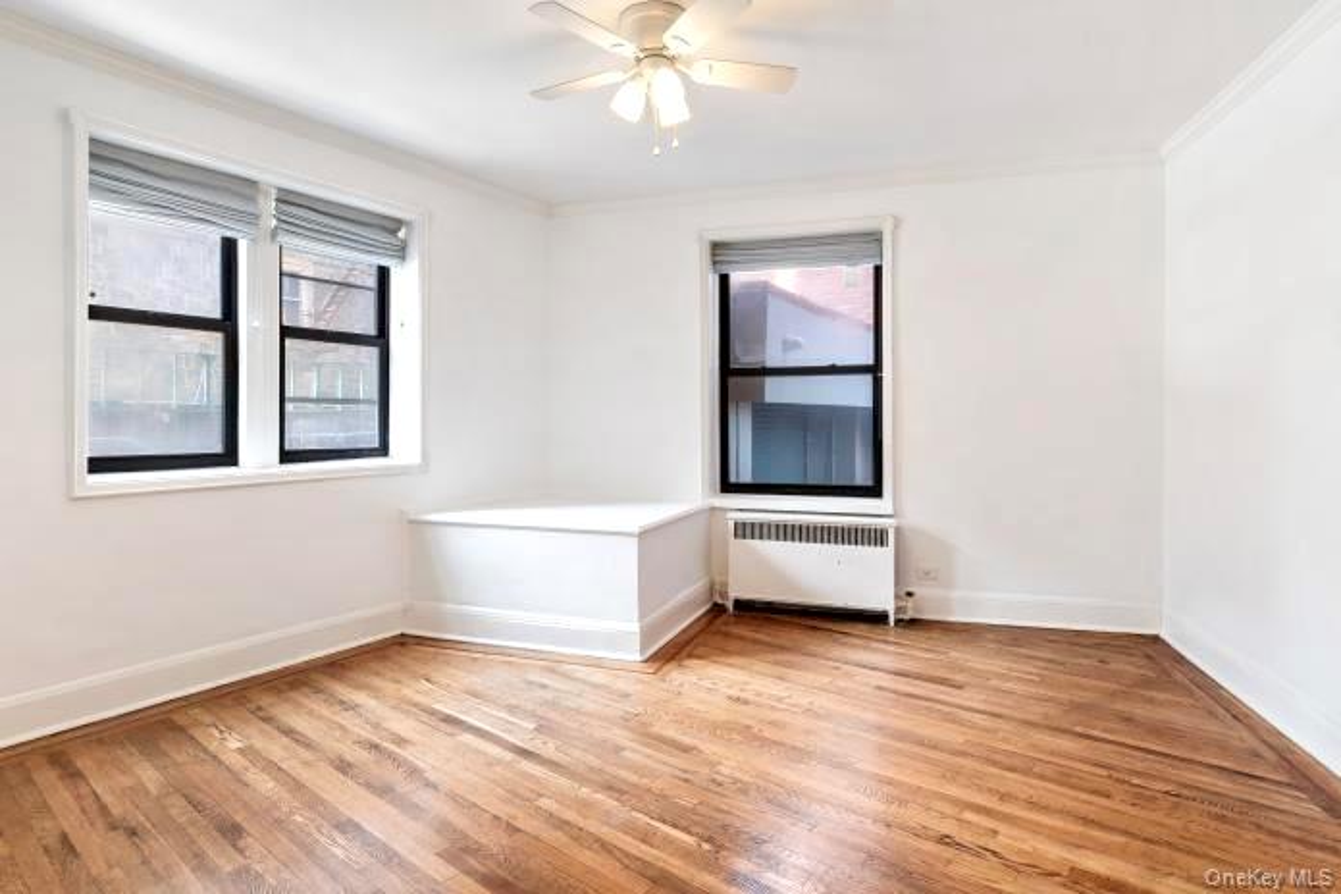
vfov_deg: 67.4
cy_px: 447
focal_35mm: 18
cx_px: 670
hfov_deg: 90.0
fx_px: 670
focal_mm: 12
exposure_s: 1.3
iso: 100
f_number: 8
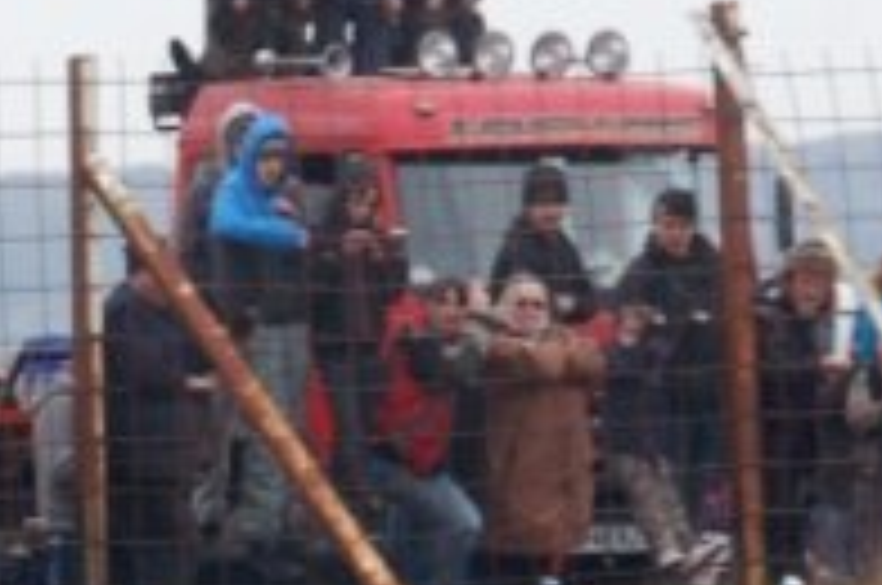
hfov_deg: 5.4
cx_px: 306
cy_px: 670
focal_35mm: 382
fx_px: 9344
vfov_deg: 3.6
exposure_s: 1/500
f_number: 5.6
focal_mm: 78
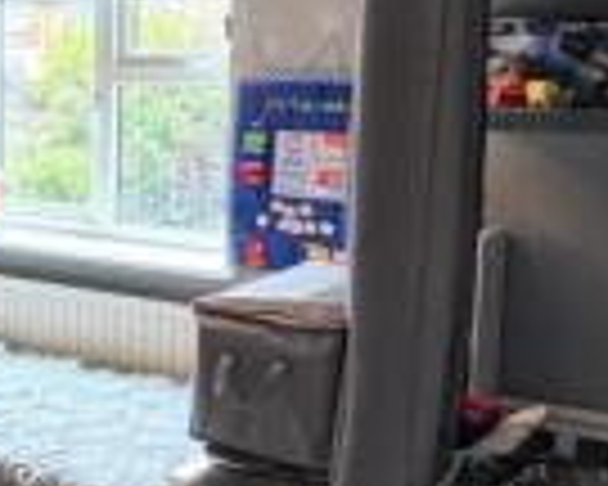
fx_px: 1062
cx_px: -52
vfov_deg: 25.8
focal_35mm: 59
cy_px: 241
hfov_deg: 29.1
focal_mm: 2.22
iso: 320
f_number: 2.2
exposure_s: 1/50
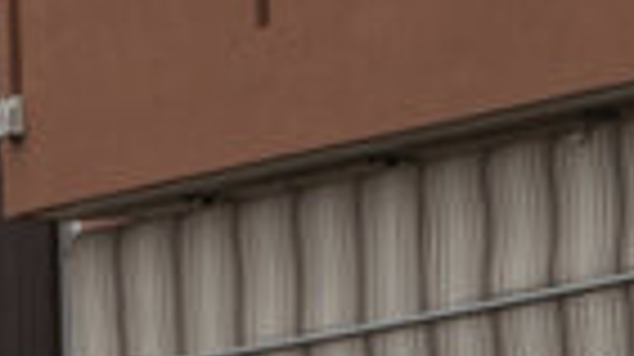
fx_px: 13436
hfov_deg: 2.7
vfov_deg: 1.5
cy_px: -843
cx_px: -137
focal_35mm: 800
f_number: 8
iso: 800
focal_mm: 150
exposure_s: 1/250
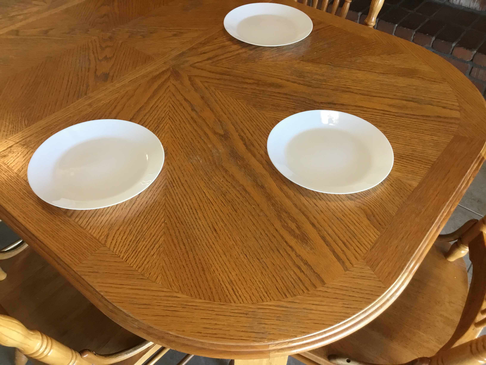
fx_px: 435
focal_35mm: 31
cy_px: 182
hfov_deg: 58.4
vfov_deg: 45.4
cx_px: 243
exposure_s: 1/30
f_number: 2.4
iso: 64
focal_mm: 3.3
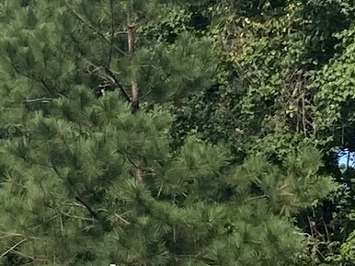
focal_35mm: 223
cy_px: 112
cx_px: -235
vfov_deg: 6.7
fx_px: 2286
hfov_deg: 8.6
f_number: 1.8
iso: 20
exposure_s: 1/1297
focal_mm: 3.99
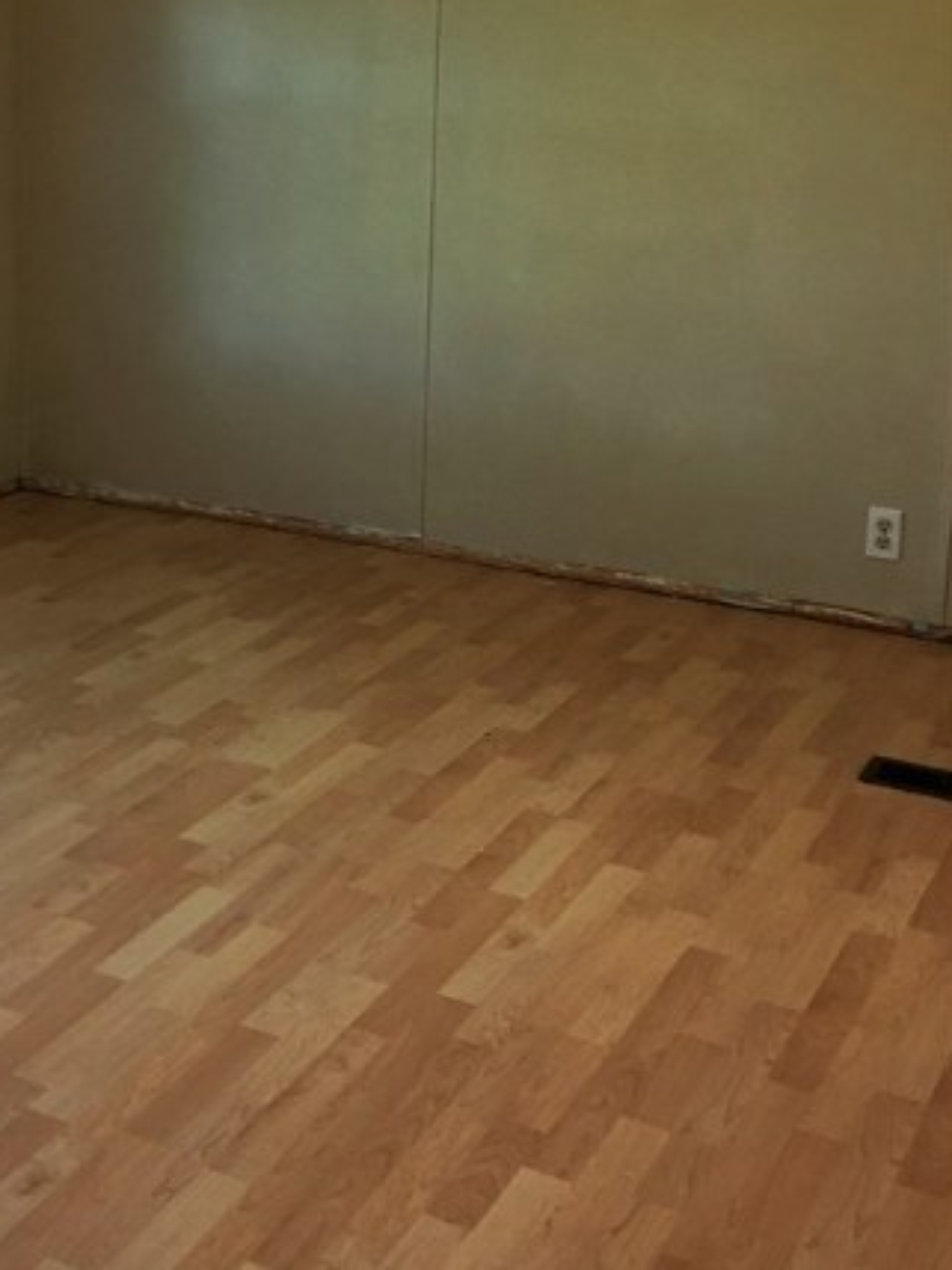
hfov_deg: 27.1
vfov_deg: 36.2
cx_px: 104
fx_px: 1907
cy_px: 368
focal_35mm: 52
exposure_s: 1/30
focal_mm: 4.15
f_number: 2.2
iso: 100
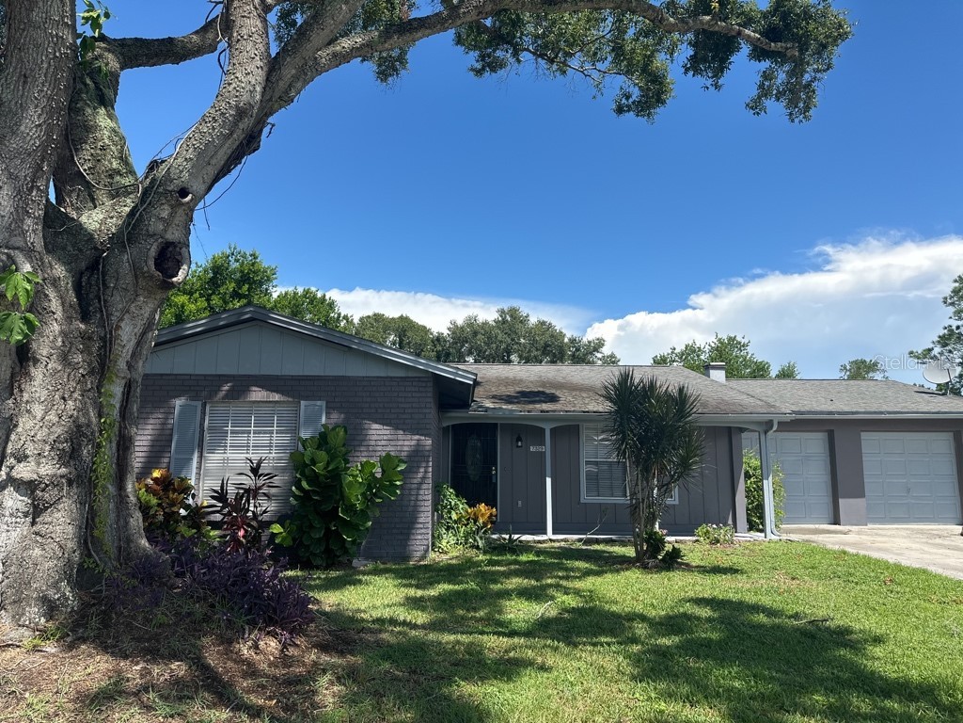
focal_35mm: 24
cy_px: 362
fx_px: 668
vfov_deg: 56.8
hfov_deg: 71.6
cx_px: 482
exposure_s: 1/3717
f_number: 1.78
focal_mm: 6.86
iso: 80
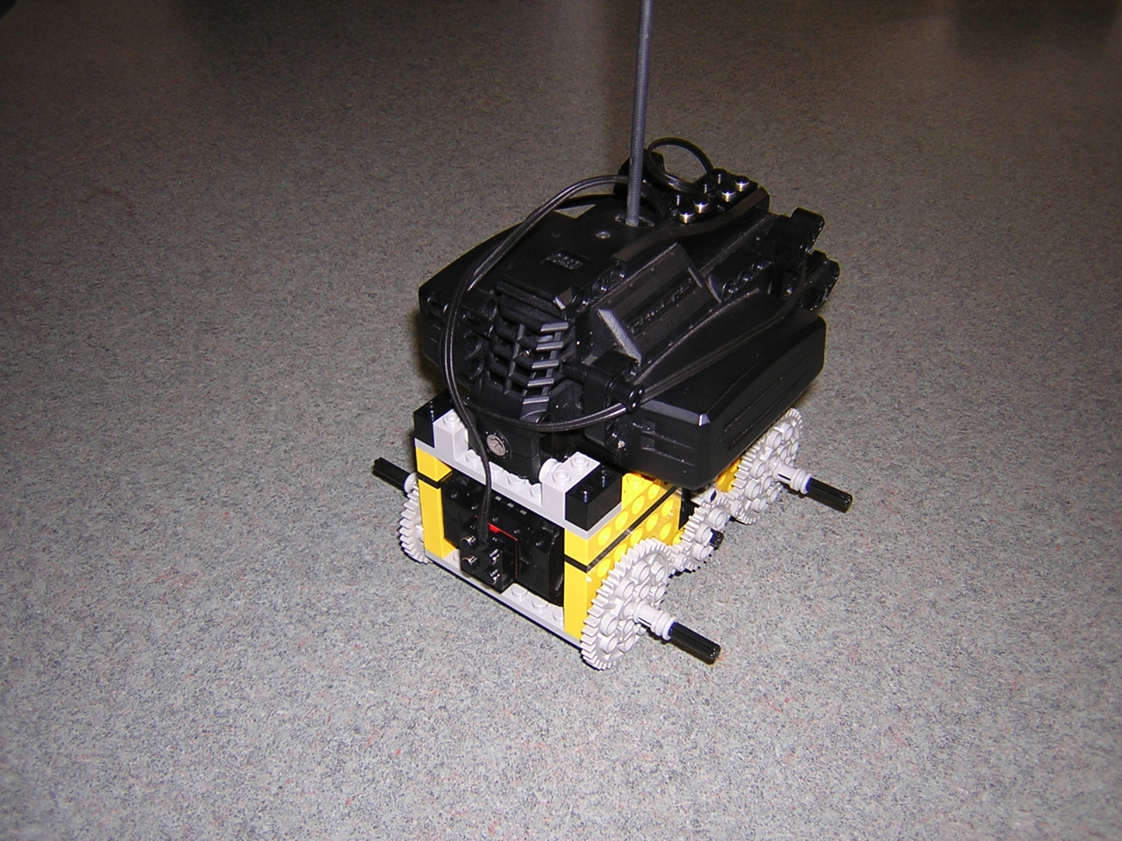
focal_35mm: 36
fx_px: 1167
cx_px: 561
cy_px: 420
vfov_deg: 39.7
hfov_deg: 51.4
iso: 100
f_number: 2.6
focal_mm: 4.7
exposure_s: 1/60.1
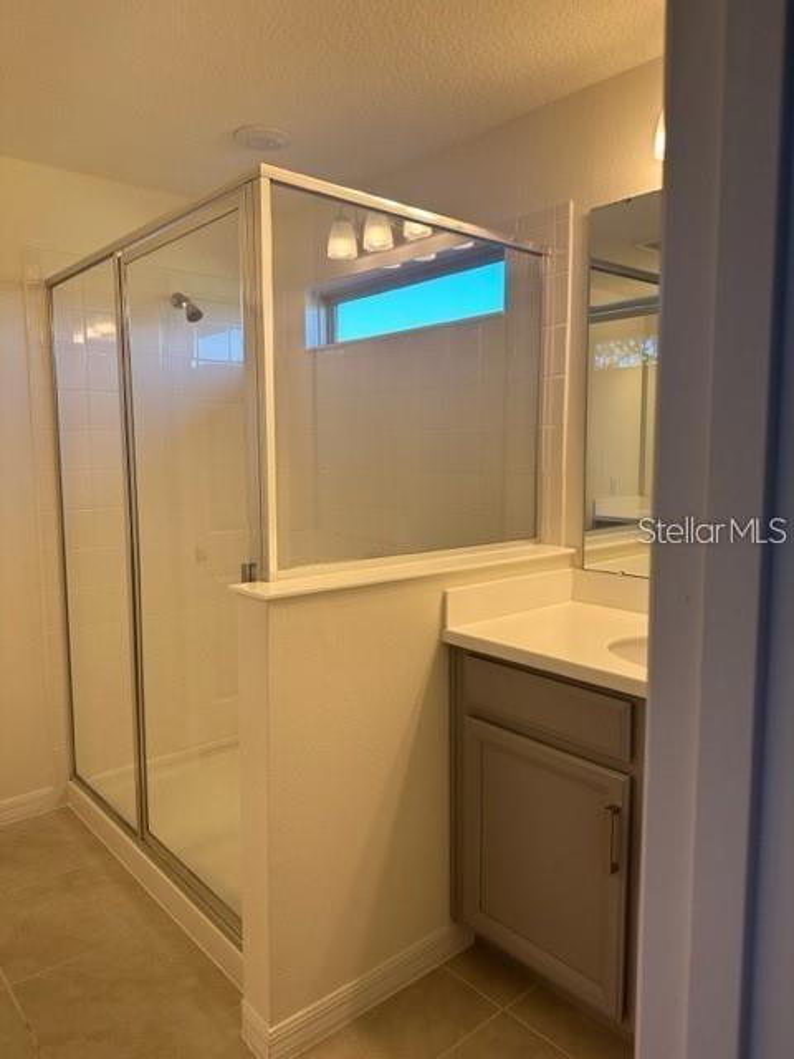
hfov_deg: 56.8
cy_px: 530
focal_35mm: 24
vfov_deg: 71.6
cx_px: 397
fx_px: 734
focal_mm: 6.86
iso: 80
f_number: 1.78
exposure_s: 1/163
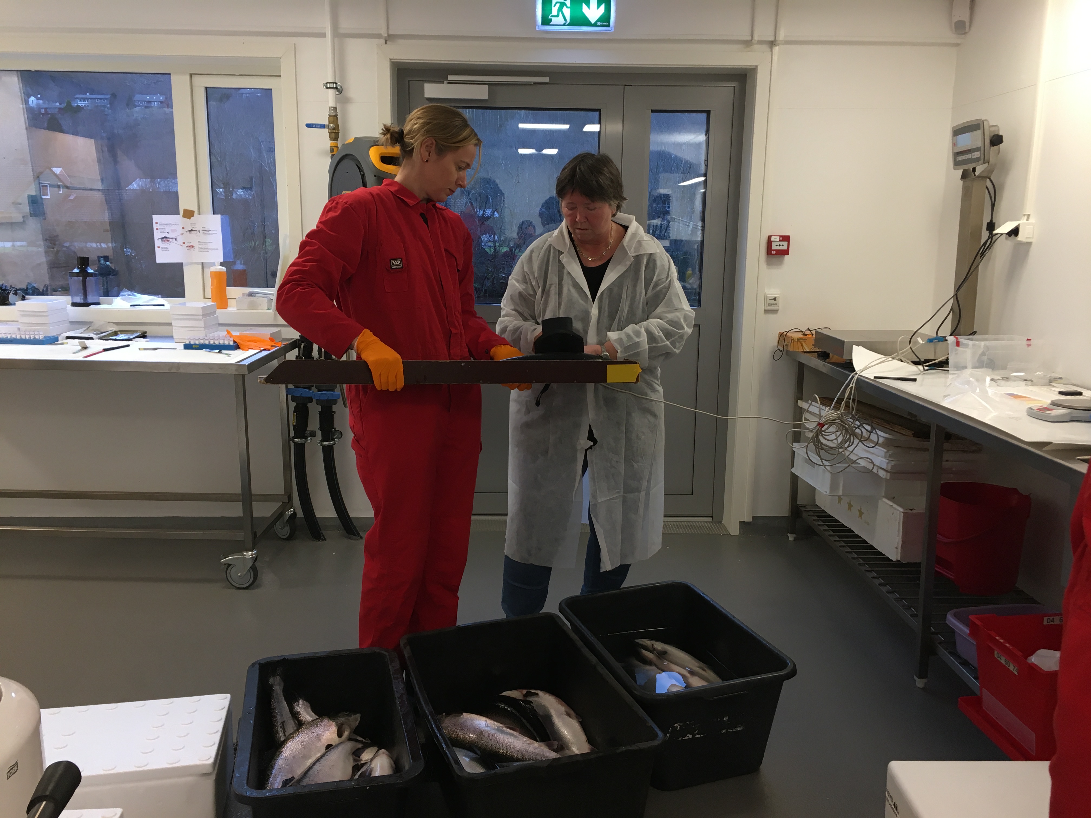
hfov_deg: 61.7
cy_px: 409
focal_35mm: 29
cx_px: 546
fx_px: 914
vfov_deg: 48.2
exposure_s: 1/33
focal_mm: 4.15
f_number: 2.2
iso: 32
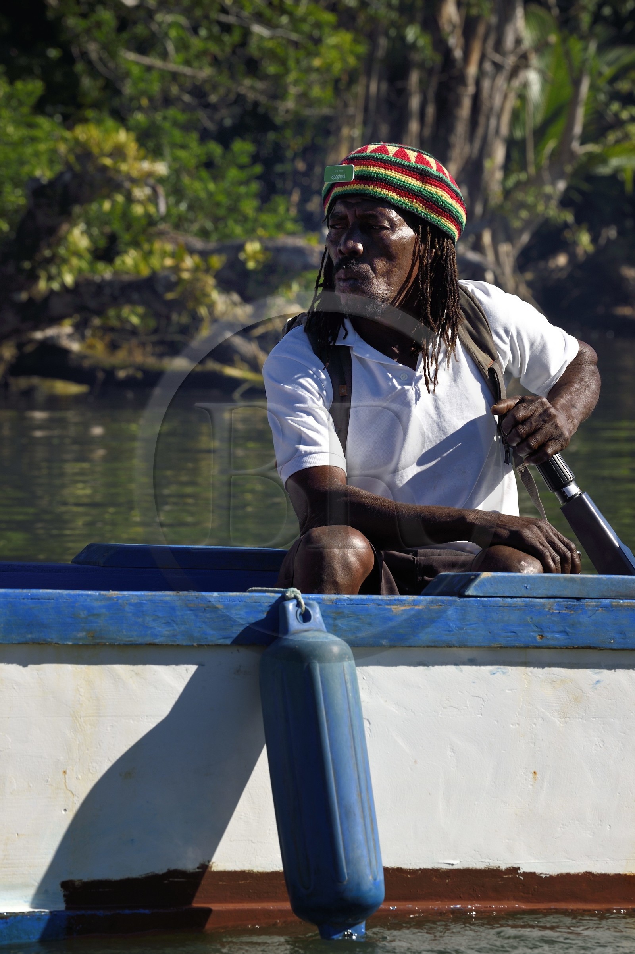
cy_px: 477
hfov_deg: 6.9
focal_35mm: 200
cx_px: 318
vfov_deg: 10.3
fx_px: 5296
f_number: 13
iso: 200
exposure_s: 1/400
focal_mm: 200
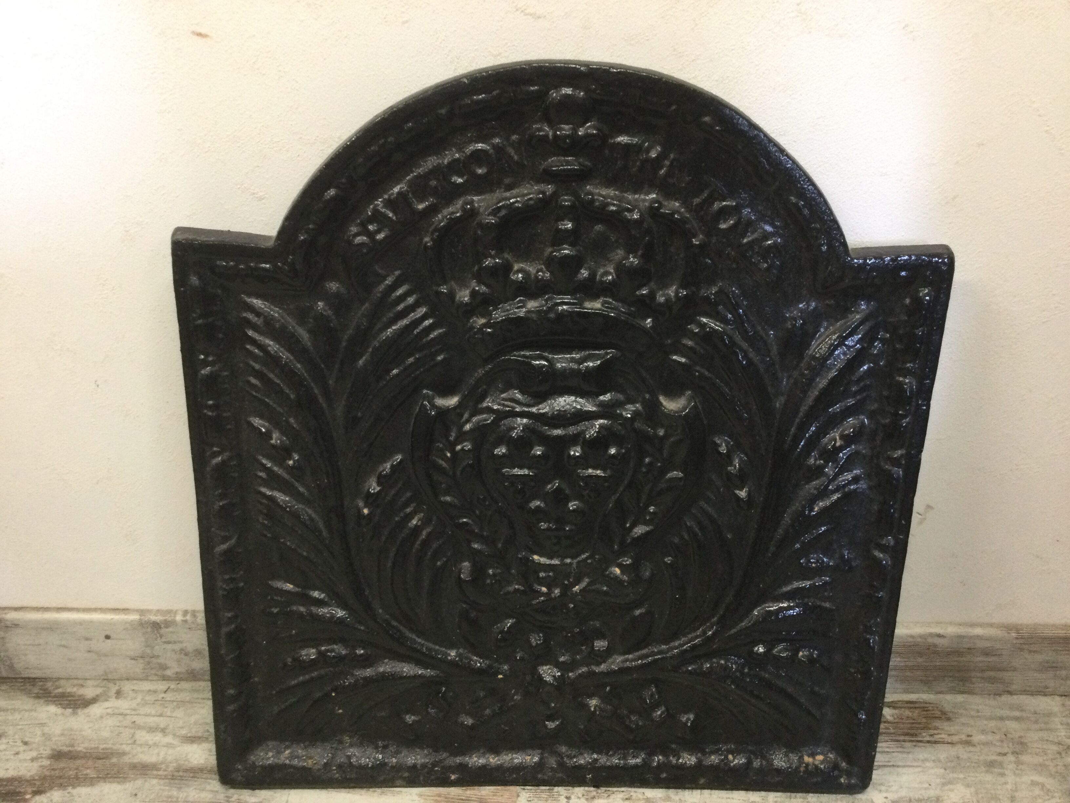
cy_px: 402
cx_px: 535
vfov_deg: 45.4
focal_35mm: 31
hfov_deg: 58.4
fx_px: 958
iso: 160
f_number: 2.4
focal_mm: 3.3
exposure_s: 1/33
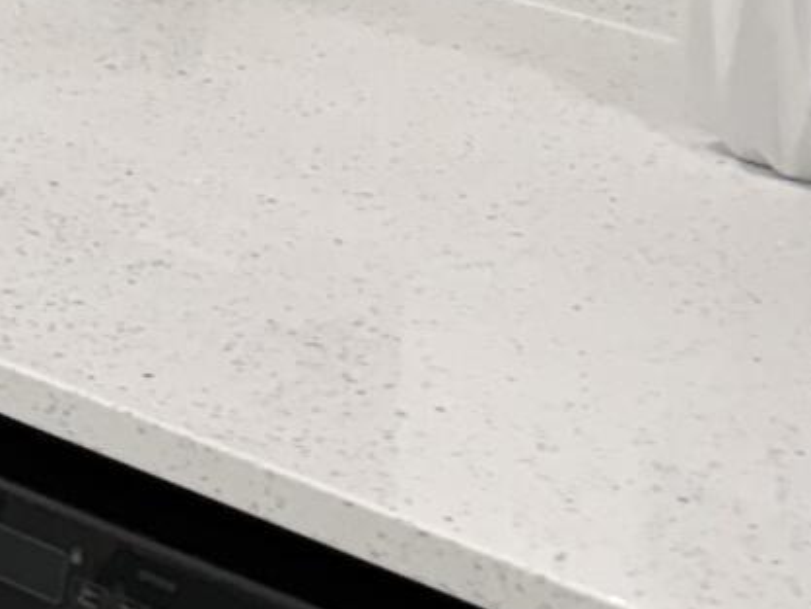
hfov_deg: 9.3
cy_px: -792
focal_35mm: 187
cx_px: -1206
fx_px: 4382
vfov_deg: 7.5
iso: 64
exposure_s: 1/120
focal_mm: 5.96
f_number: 1.6
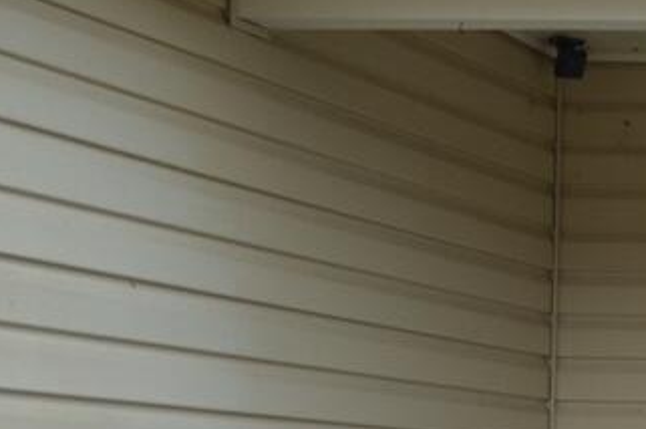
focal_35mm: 152
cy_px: 509
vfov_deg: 8.9
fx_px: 2723
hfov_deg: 11.9
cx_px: 1352
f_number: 3.8
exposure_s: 1/125
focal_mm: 22
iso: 320
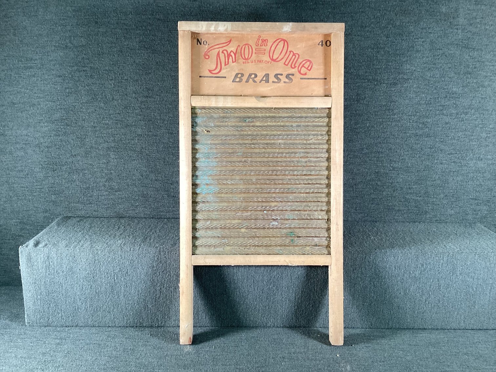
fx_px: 444
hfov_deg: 58.3
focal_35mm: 31
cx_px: 248
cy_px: 186
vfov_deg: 45.4
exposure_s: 1/60
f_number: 2.4
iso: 125
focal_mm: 3.3
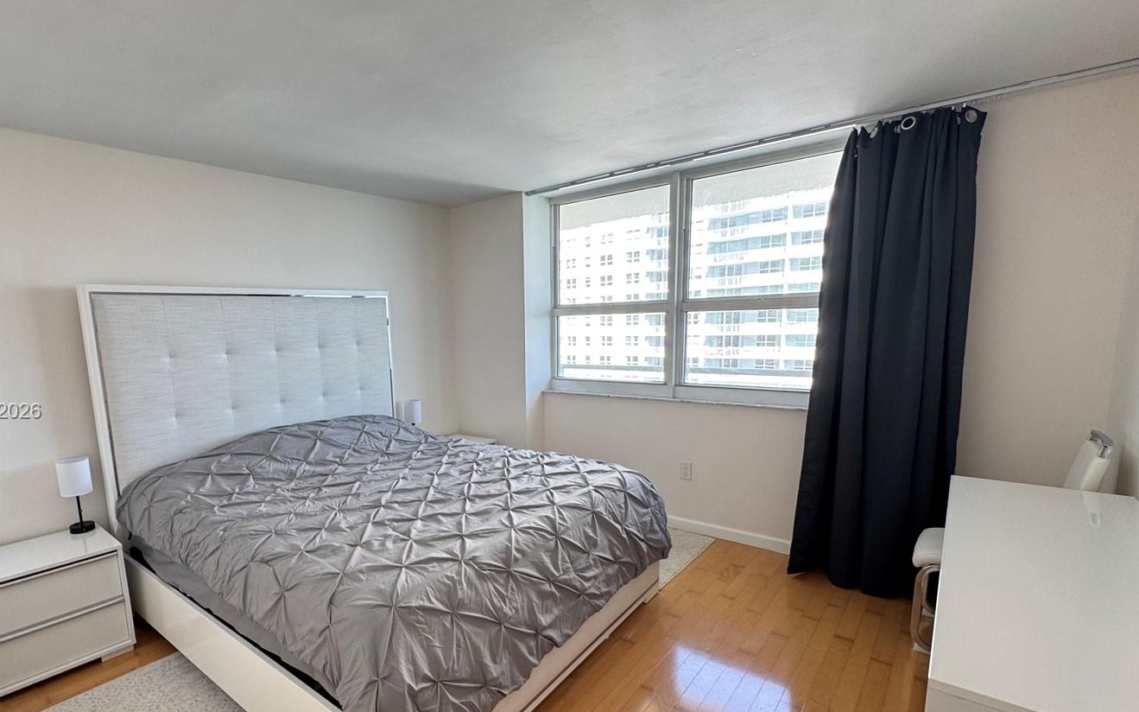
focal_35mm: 18
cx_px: 463
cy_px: 412
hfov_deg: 90.1
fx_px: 559
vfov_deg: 64.6
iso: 125
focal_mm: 2.22
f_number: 2.2
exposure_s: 1/99
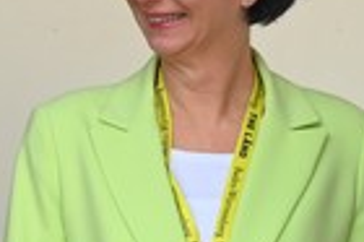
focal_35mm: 533
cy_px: 221
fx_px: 5383
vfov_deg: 2.6
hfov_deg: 3.9
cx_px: 23
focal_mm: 93
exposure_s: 1/125
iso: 250
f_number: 5.6
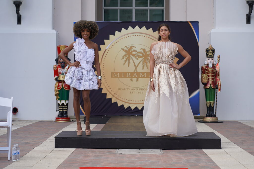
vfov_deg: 13.0
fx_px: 741
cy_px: 84
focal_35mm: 105
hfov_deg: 19.5
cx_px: 127
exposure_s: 1/160
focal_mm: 105
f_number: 4
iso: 100
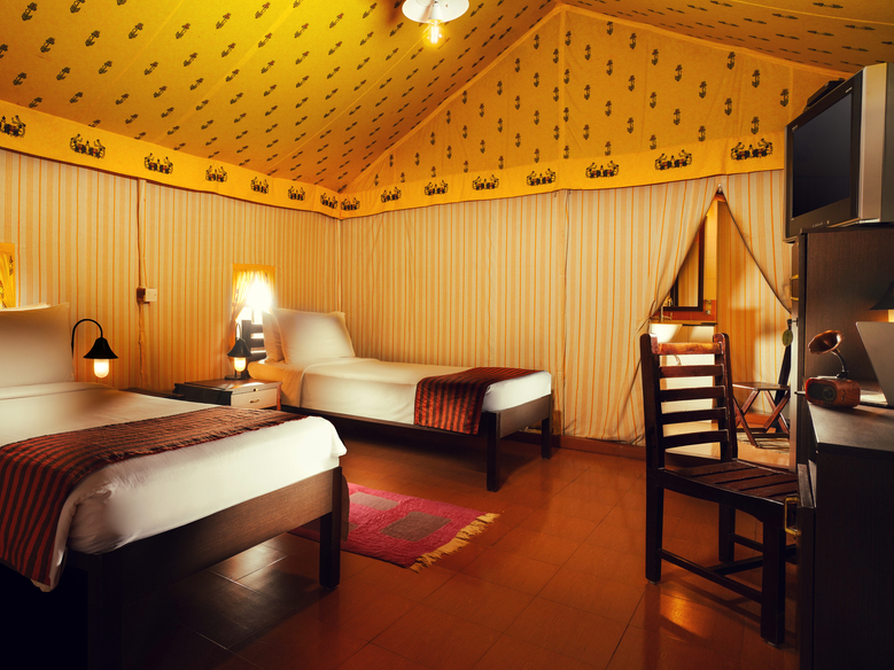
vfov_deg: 66.0
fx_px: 516
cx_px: 391
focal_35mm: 20
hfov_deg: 81.4
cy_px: 333
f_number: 13
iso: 640
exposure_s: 1/25
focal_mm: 18
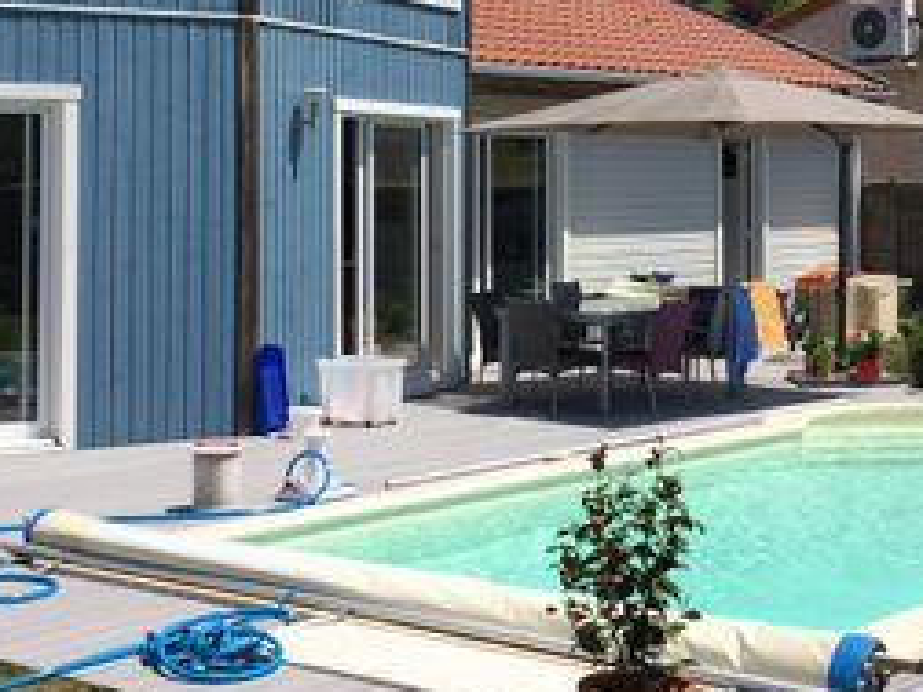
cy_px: 161
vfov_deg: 21.1
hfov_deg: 28.1
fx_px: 1840
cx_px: 582
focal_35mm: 69
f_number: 2.2
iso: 32
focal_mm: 4.15
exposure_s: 1/2475
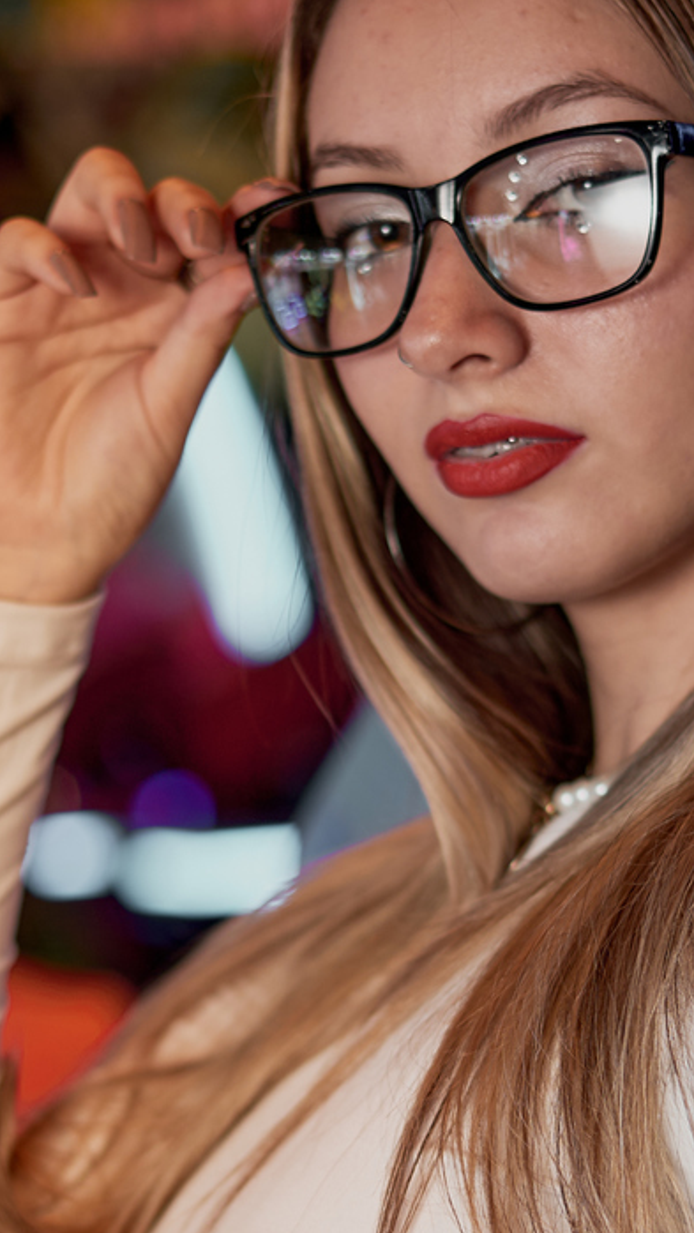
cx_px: 290
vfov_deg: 15.8
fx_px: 4413
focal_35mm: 135
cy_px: 933
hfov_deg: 9.0
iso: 160
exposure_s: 1/80
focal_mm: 50
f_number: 2
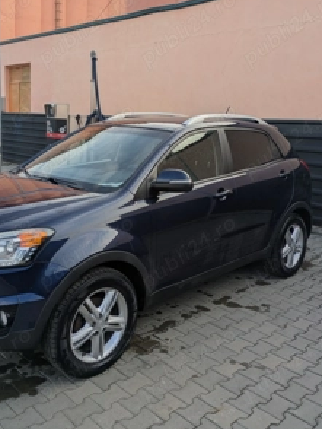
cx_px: 137
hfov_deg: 41.7
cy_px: 165
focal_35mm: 34
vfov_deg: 53.4
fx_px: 421
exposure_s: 1/733
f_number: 1.89
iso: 42
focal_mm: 5.43
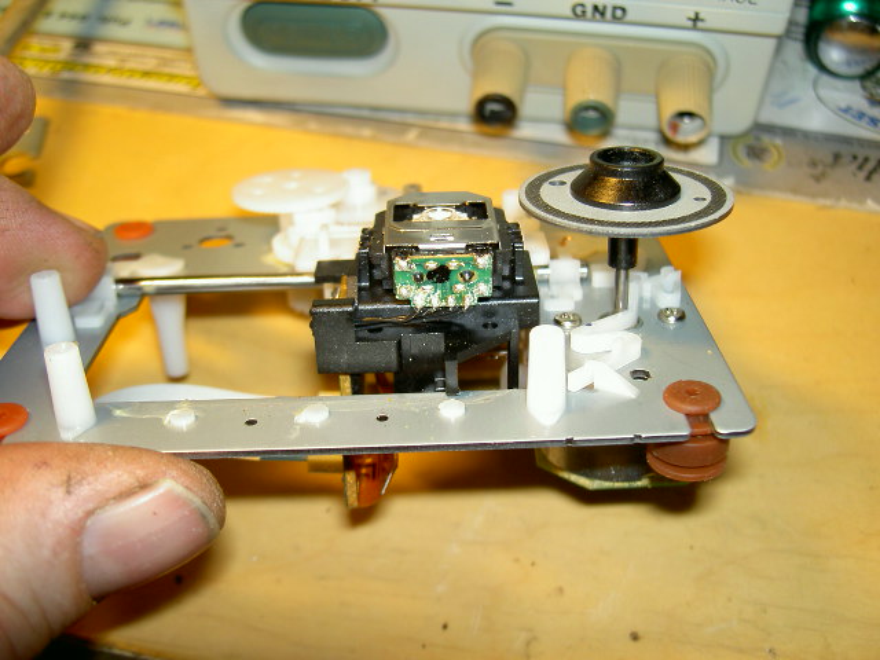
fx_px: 991
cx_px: 440
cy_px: 330
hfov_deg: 47.9
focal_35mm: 39
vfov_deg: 36.8
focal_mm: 8
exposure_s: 1/59.5
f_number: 2.8
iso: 100
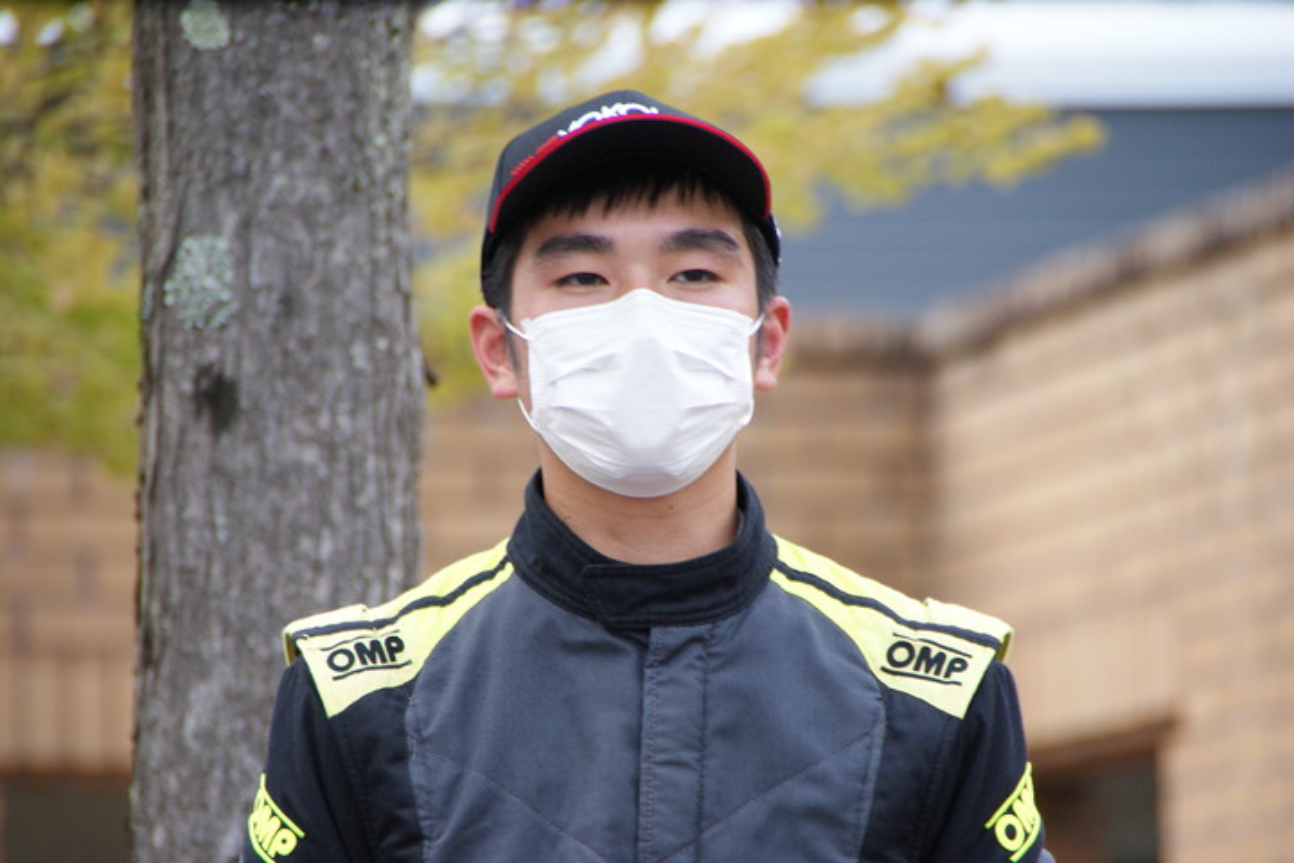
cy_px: 432
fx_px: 13478
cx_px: 647
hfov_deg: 5.5
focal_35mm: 375
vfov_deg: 3.7
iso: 400
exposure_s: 1/160
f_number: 6.3
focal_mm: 250
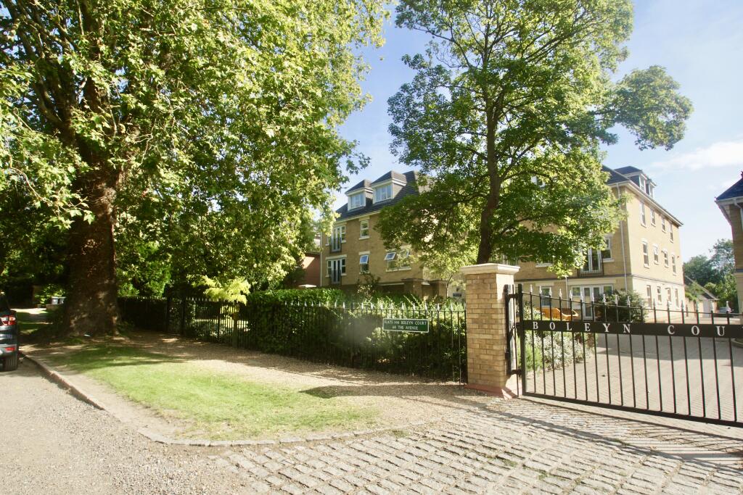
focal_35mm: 18
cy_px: 248
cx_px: 372
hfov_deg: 90.0
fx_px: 372
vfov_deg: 67.4
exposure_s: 1/250
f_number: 8
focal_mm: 12
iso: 200
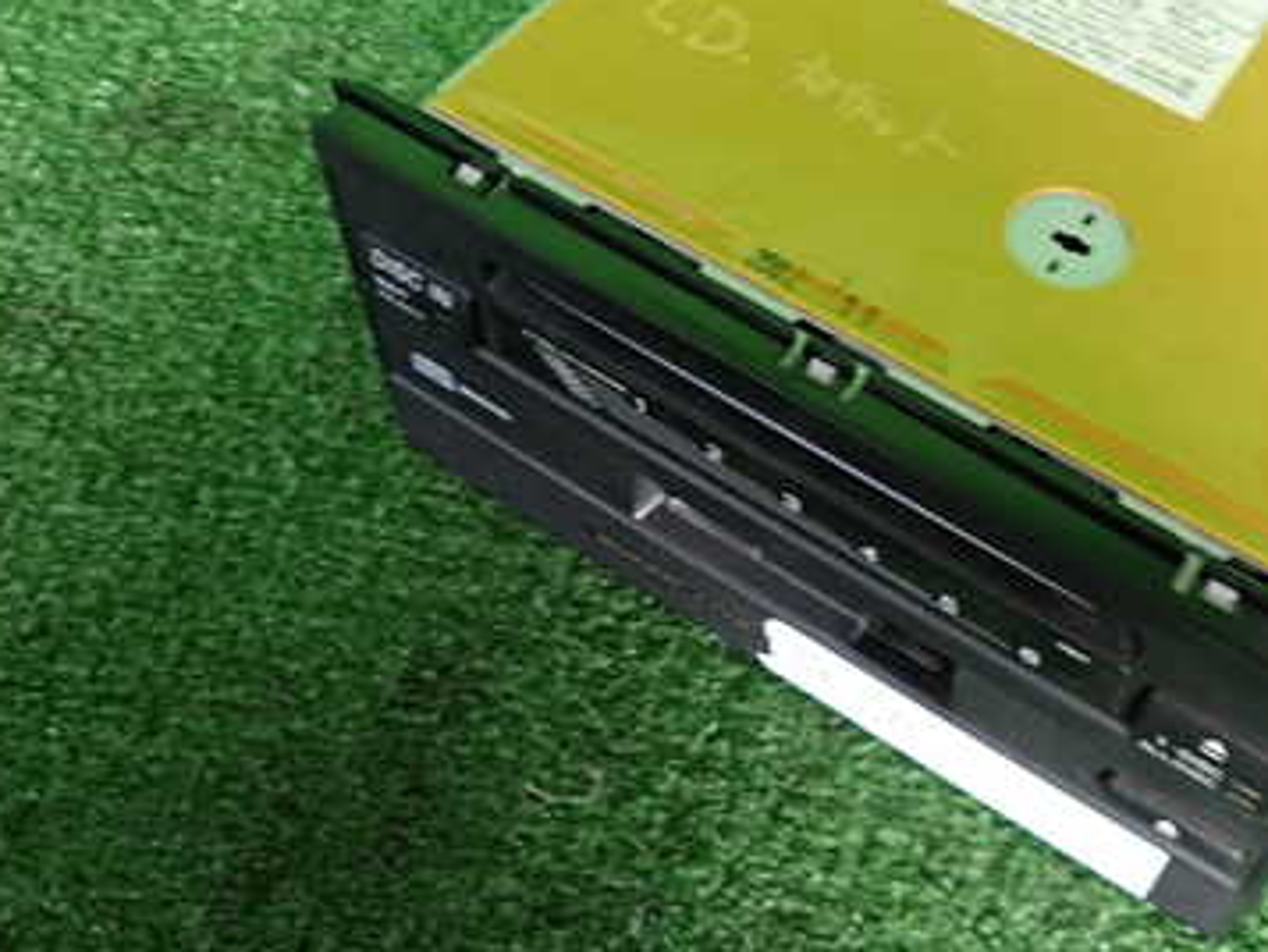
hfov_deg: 43.2
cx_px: 963
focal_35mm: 42
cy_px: 337
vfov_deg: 34.1
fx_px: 1539
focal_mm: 4.5
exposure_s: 1/30
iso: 320
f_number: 2
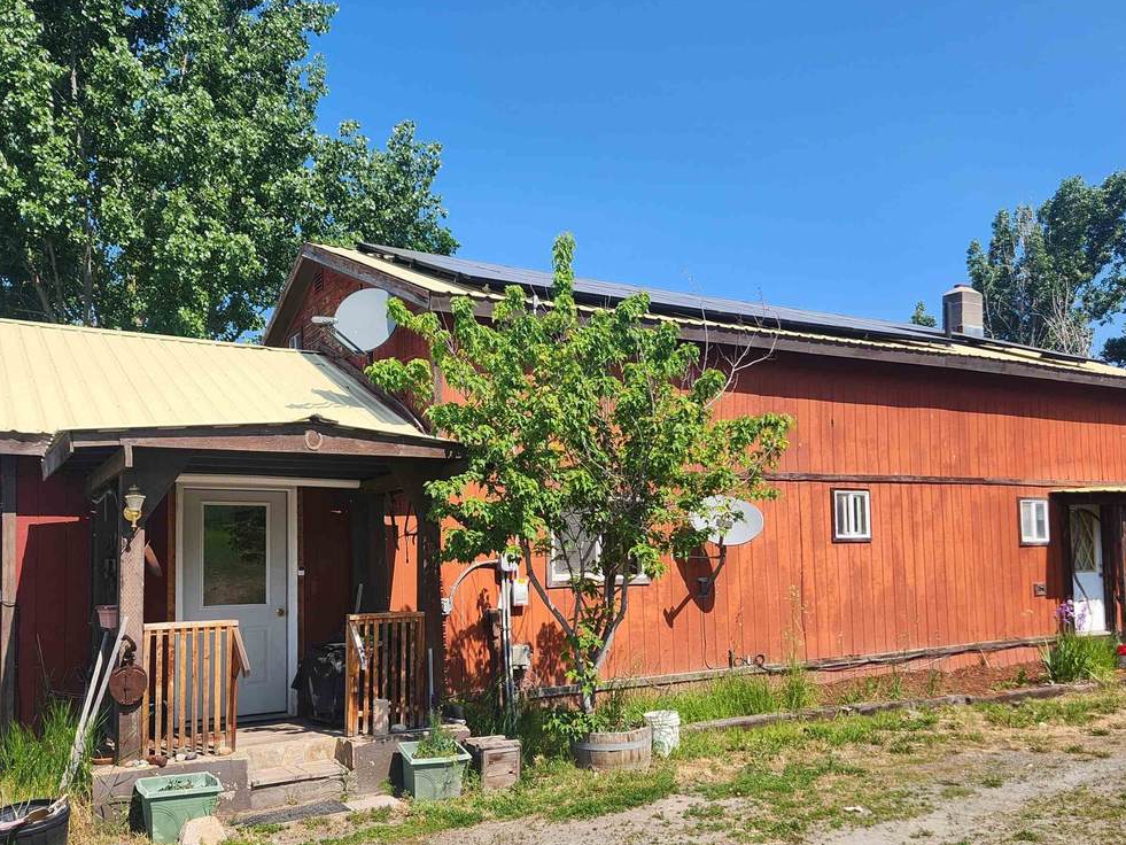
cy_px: 494
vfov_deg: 46.6
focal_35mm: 30
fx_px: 976
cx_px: 597
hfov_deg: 59.9
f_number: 1.8
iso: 20
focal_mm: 5.4
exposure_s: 1/1235
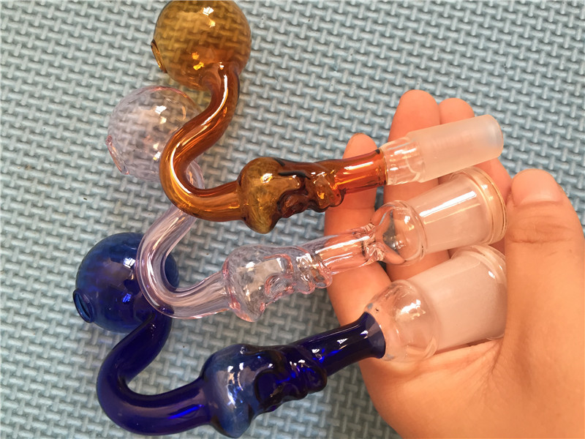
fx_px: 490
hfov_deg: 61.7
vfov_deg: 48.2
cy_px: 220
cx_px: 292
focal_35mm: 29
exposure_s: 1/33
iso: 50
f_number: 2.2
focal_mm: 4.15
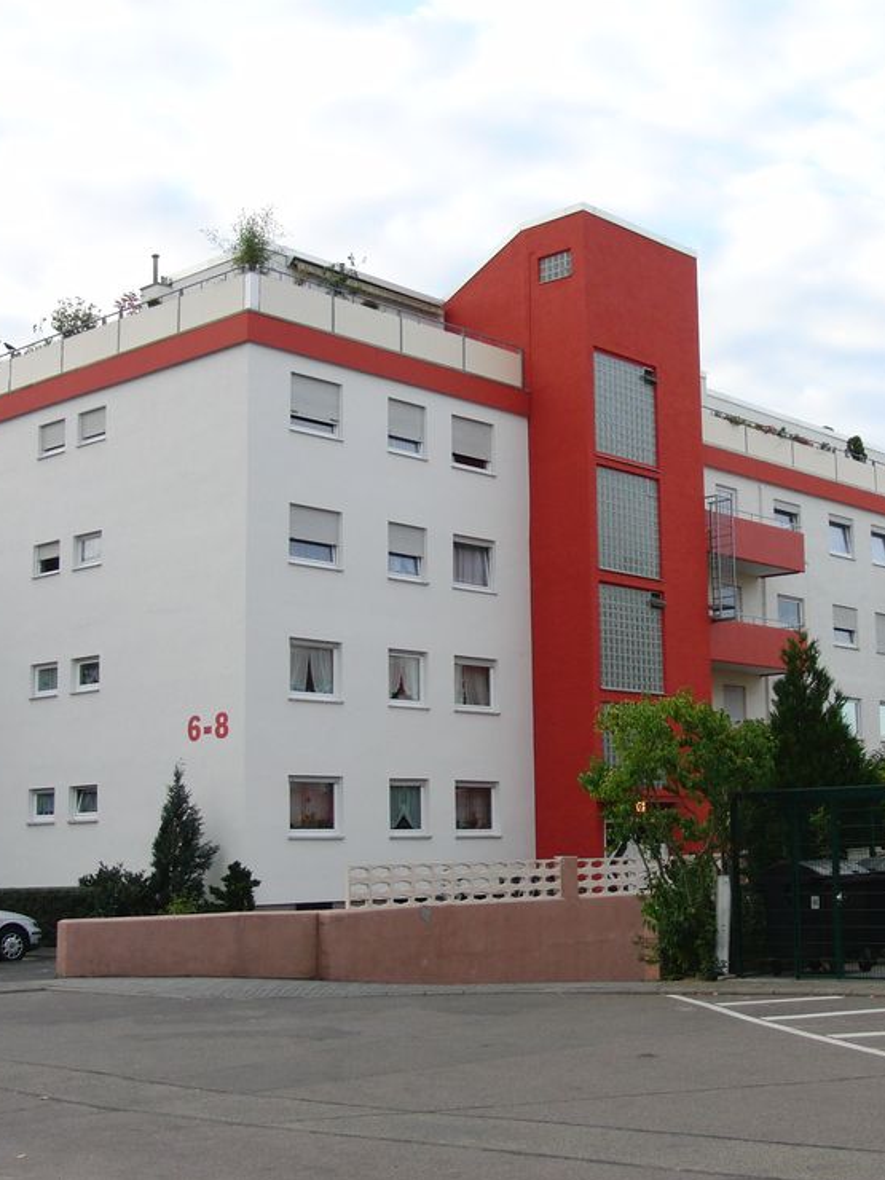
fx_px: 1704
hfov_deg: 28.8
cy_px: 588
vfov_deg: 38.2
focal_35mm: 50
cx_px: 622
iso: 100
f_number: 3.6
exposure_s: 1/160
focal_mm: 6.42
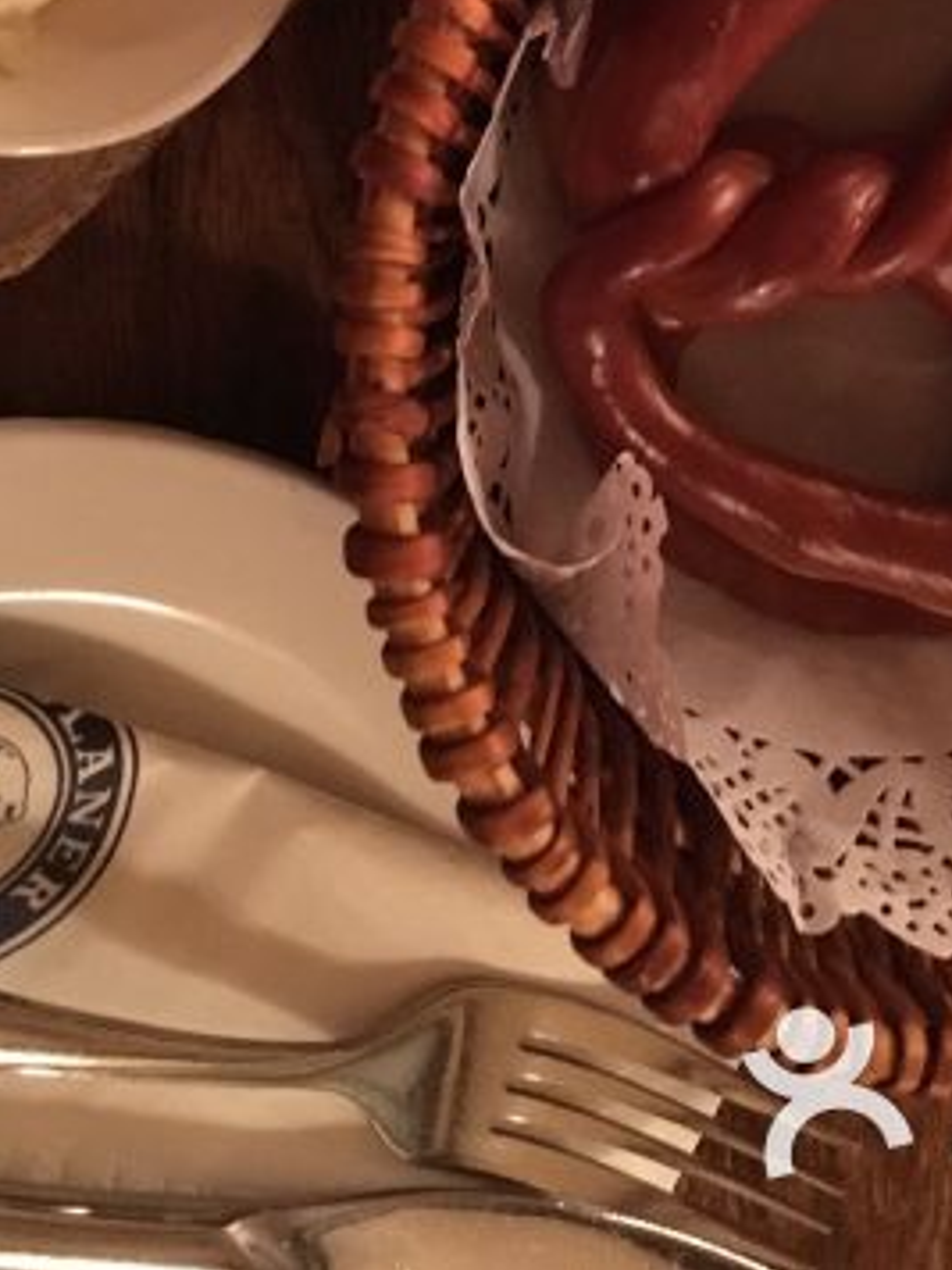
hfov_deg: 25.4
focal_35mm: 57
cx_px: 701
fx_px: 2090
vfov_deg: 31.5
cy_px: 29
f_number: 2.2
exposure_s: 1/17
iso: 640
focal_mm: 4.15
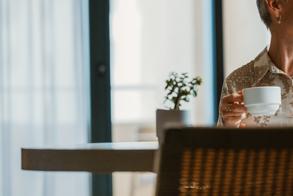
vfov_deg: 6.5
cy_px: 42
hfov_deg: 9.8
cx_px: 231
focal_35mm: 210
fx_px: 1709
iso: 400
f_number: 3.5
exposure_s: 1/400
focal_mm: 121
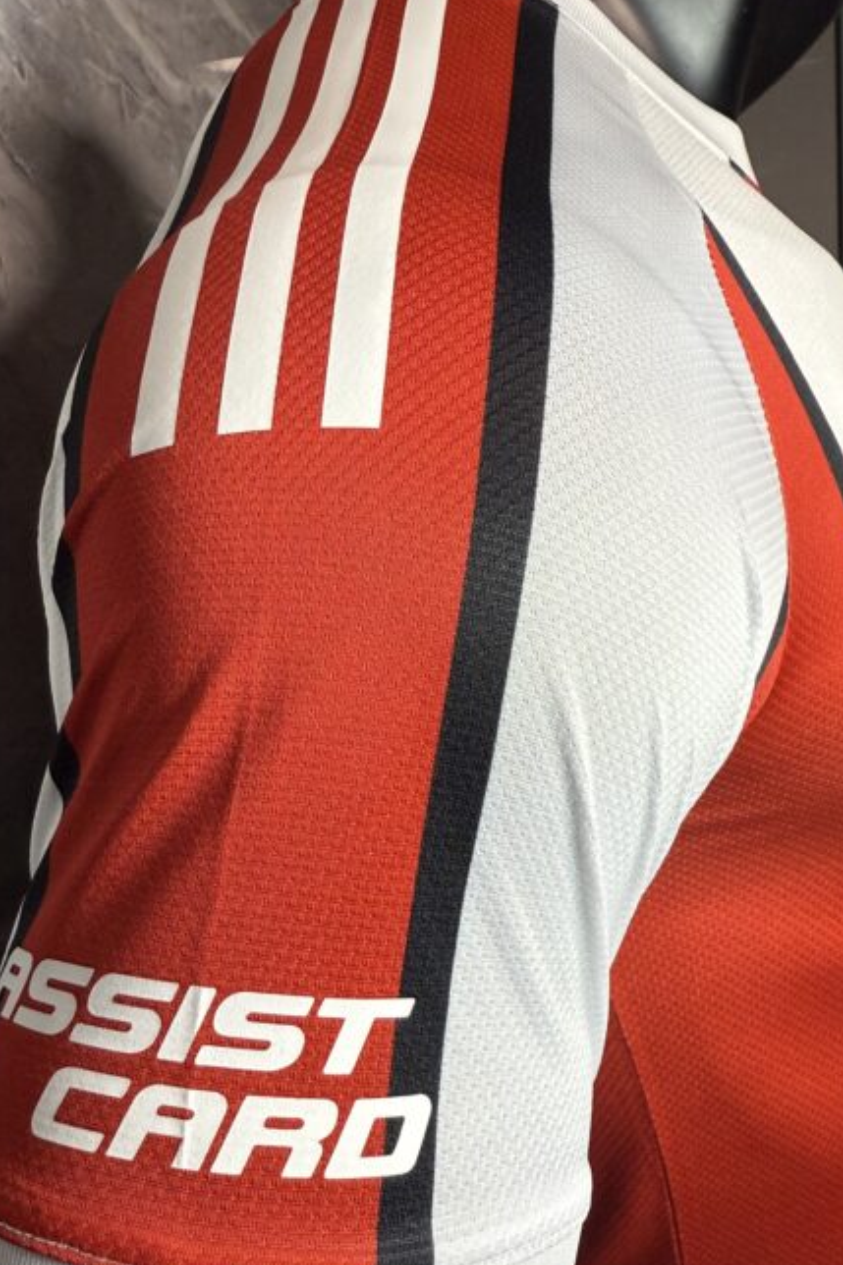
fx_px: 1089
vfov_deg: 60.2
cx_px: 474
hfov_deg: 42.2
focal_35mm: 31
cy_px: 697
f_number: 2.2
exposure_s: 1/99
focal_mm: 2.22
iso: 160
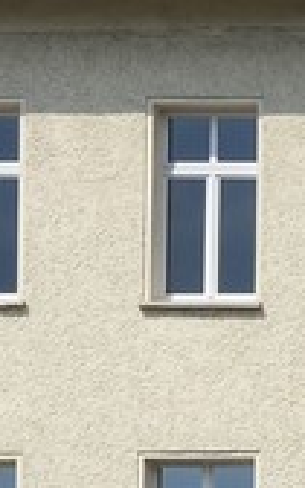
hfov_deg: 2.5
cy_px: 1081
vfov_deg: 4.4
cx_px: 2277
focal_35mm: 466
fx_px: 6198
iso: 200
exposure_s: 1/250
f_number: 14
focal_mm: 48
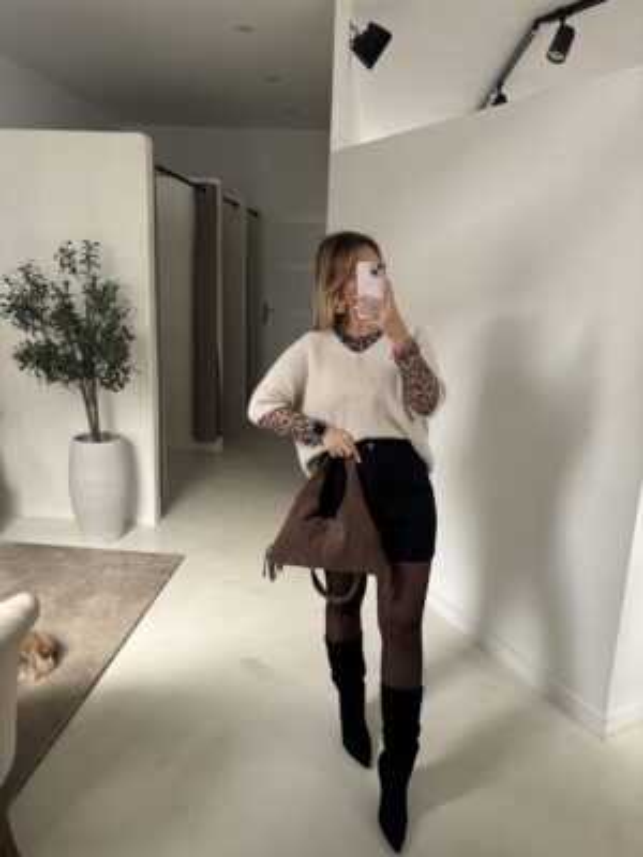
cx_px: 322
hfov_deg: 53.1
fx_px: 644
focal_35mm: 26
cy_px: 428
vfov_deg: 67.3
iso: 125
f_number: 1.6
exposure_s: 1/67
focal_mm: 5.96
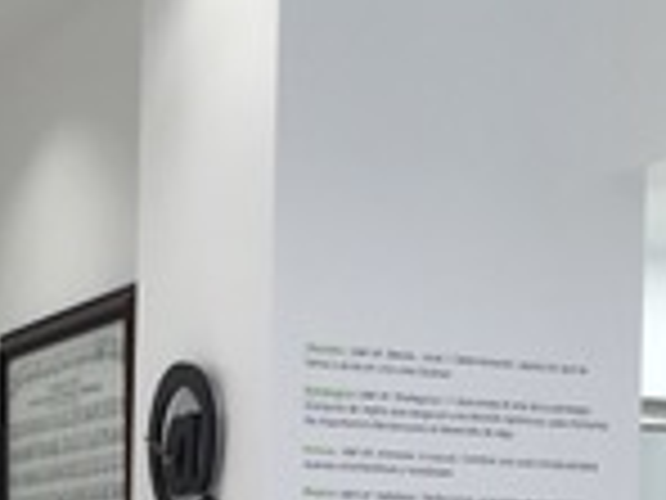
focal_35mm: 125
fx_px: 2405
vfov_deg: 11.5
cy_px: 671
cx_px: 495
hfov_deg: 15.7
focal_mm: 4.15
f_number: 2.2
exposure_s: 1/100
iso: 32
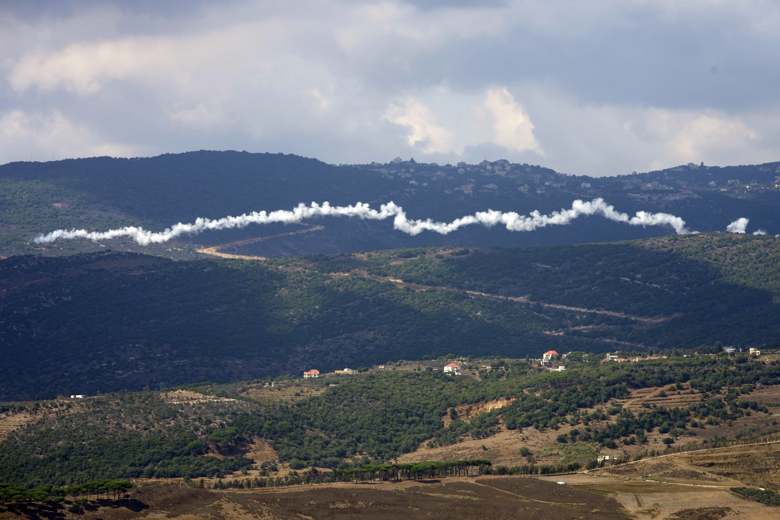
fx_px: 4333
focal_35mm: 200
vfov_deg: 6.9
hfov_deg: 10.3
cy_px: 260
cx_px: 390
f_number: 10
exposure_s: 1/800
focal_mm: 200
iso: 320
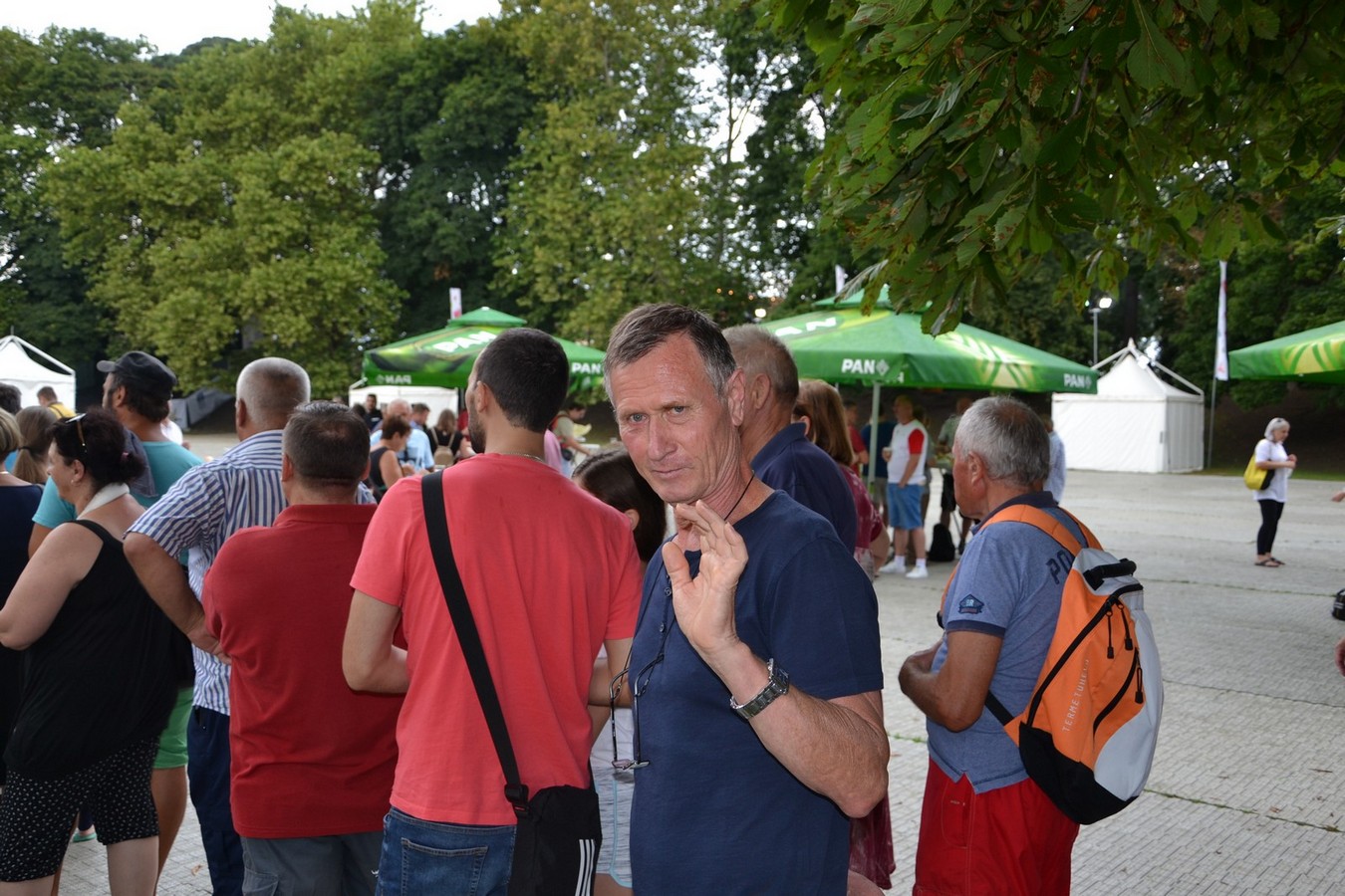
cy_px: 448
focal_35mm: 33
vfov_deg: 40.0
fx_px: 1233
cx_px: 672
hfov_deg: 57.2
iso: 140
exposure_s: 1/125
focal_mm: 22
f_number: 4
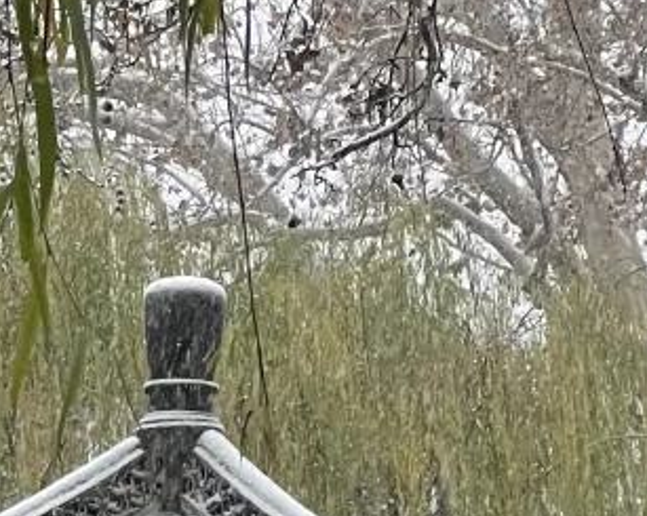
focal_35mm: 353
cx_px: -179
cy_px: 1203
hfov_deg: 5.5
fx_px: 6753
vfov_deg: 4.3
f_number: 2.8
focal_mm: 9
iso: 200
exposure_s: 1/77
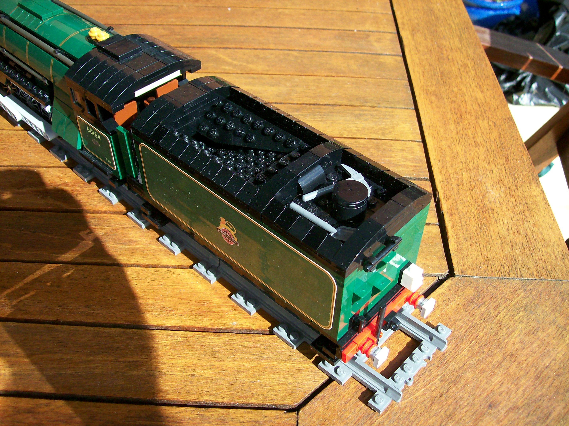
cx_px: 284
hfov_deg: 51.4
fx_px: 591
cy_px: 213
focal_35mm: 36
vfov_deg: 39.6
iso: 80
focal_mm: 6
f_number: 2.7
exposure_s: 1/627
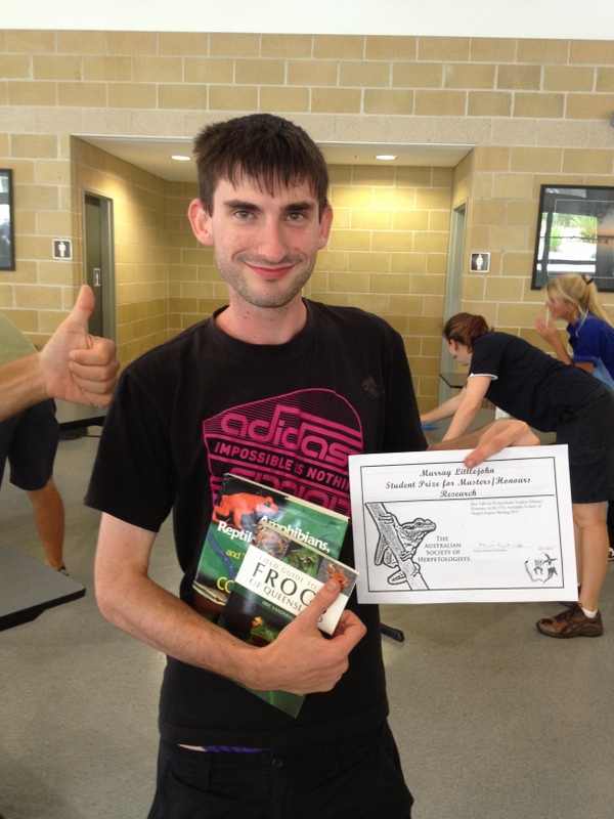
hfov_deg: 40.7
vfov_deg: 52.6
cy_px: 410
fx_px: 828
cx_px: 307
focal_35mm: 35
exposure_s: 1/20
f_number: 2.4
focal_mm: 4.28
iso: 100
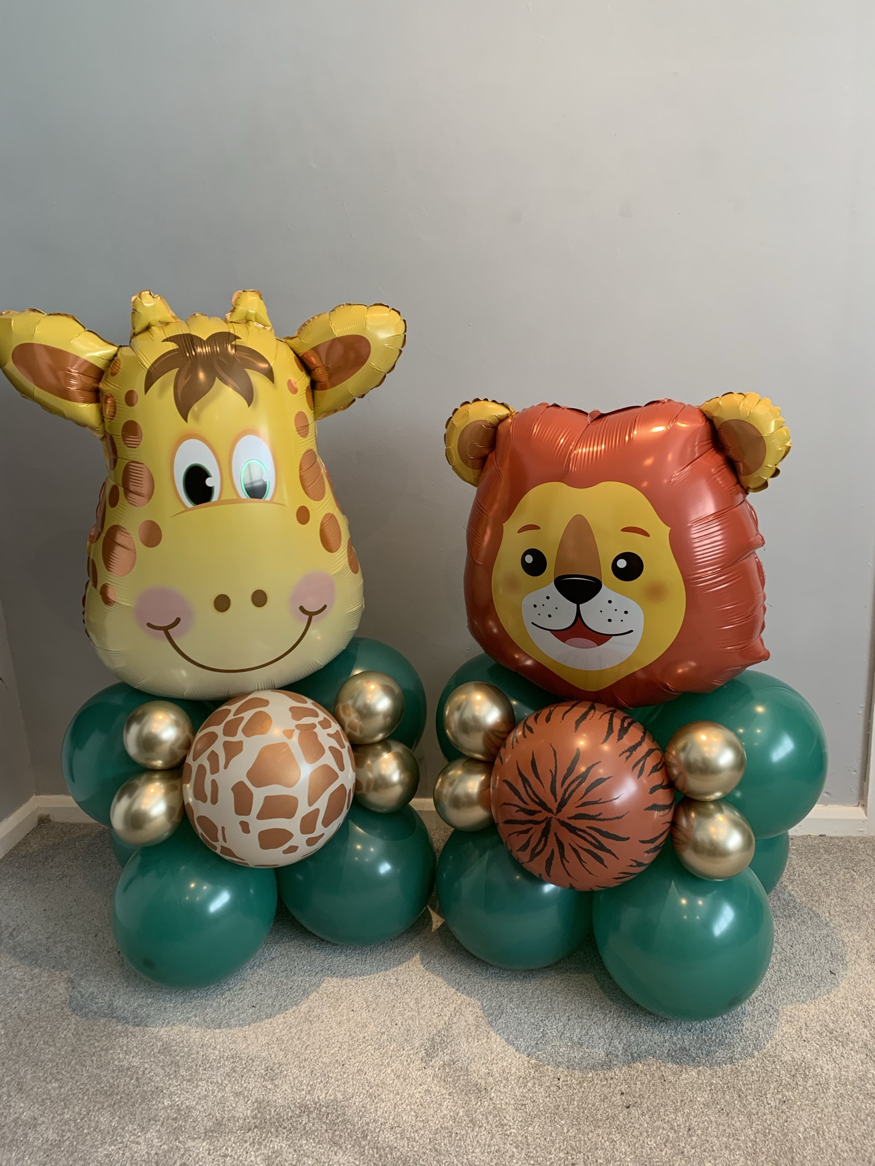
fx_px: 876
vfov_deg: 67.3
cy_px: 583
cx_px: 438
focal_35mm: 26
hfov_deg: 53.1
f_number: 1.8
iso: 100
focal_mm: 4.25
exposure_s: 1/50
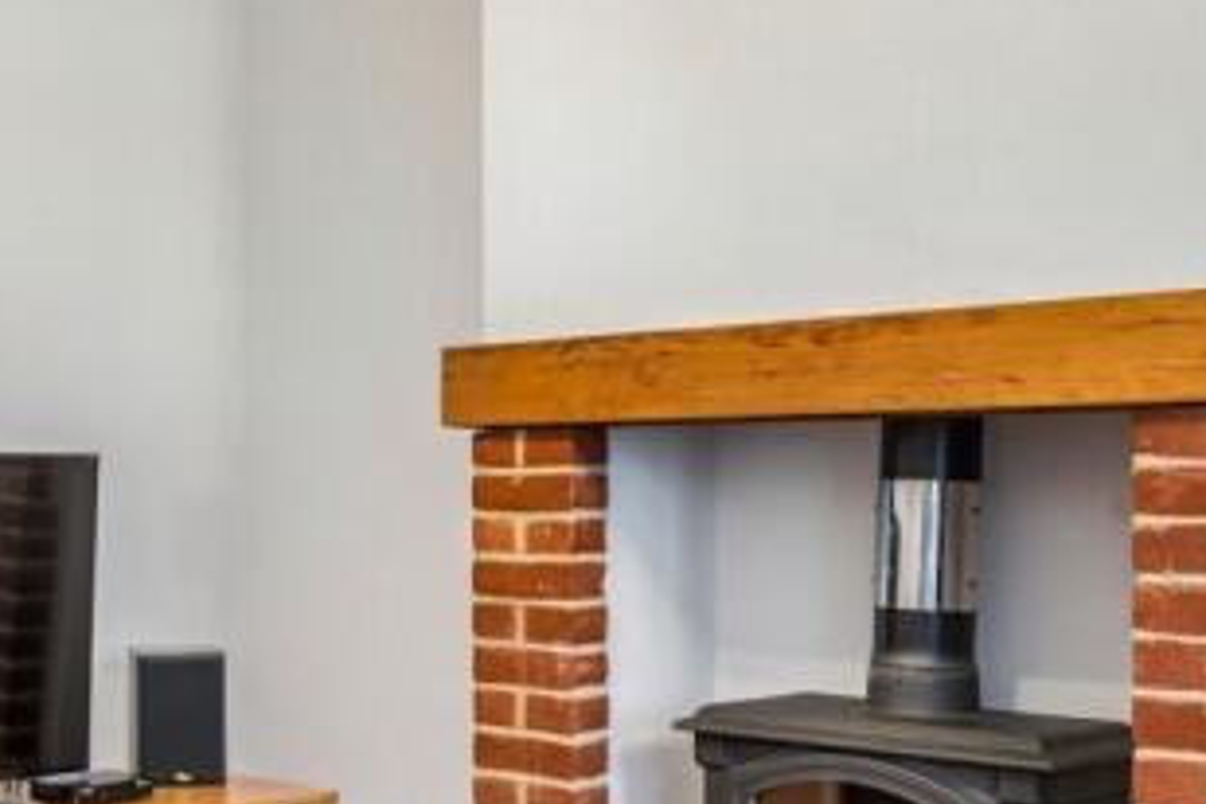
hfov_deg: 35.6
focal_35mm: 53
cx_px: 150
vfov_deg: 25.3
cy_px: 580
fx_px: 1775
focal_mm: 25
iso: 320
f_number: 9
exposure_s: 1/2.5
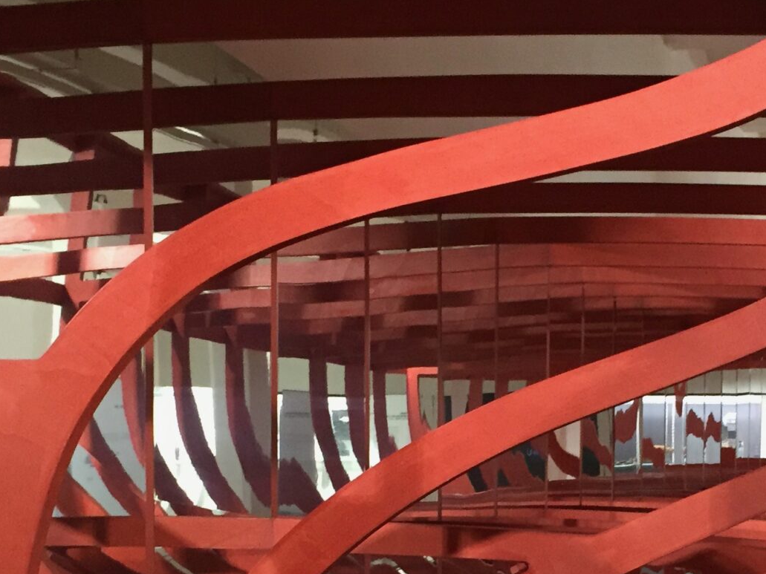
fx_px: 1593
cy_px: 521
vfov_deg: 20.0
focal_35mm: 72
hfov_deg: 26.9
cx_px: 496
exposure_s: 1/25
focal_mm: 4.15
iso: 250
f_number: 2.2
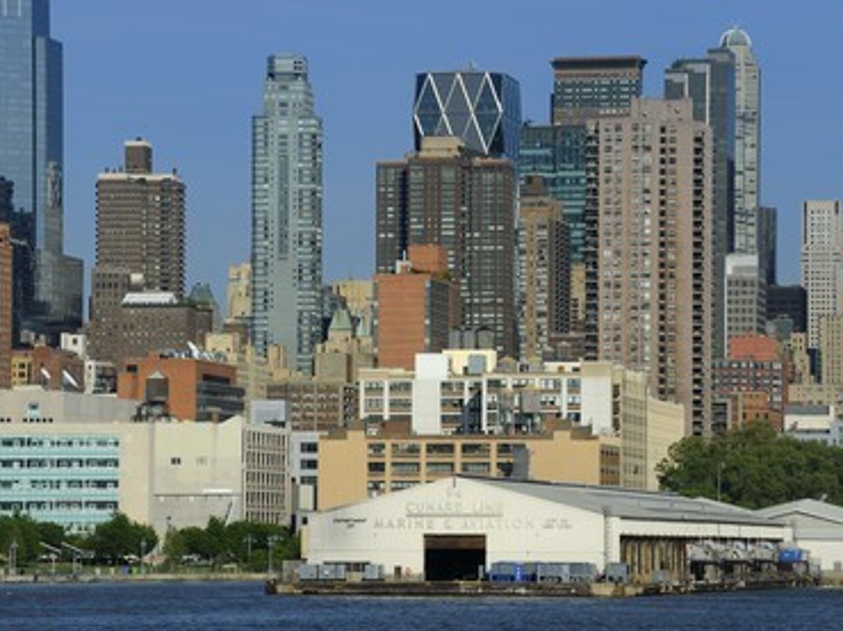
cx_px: 444
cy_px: 317
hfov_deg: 10.4
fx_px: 4648
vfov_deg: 7.8
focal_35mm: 191
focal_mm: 175
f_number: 9
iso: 200
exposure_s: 1/500
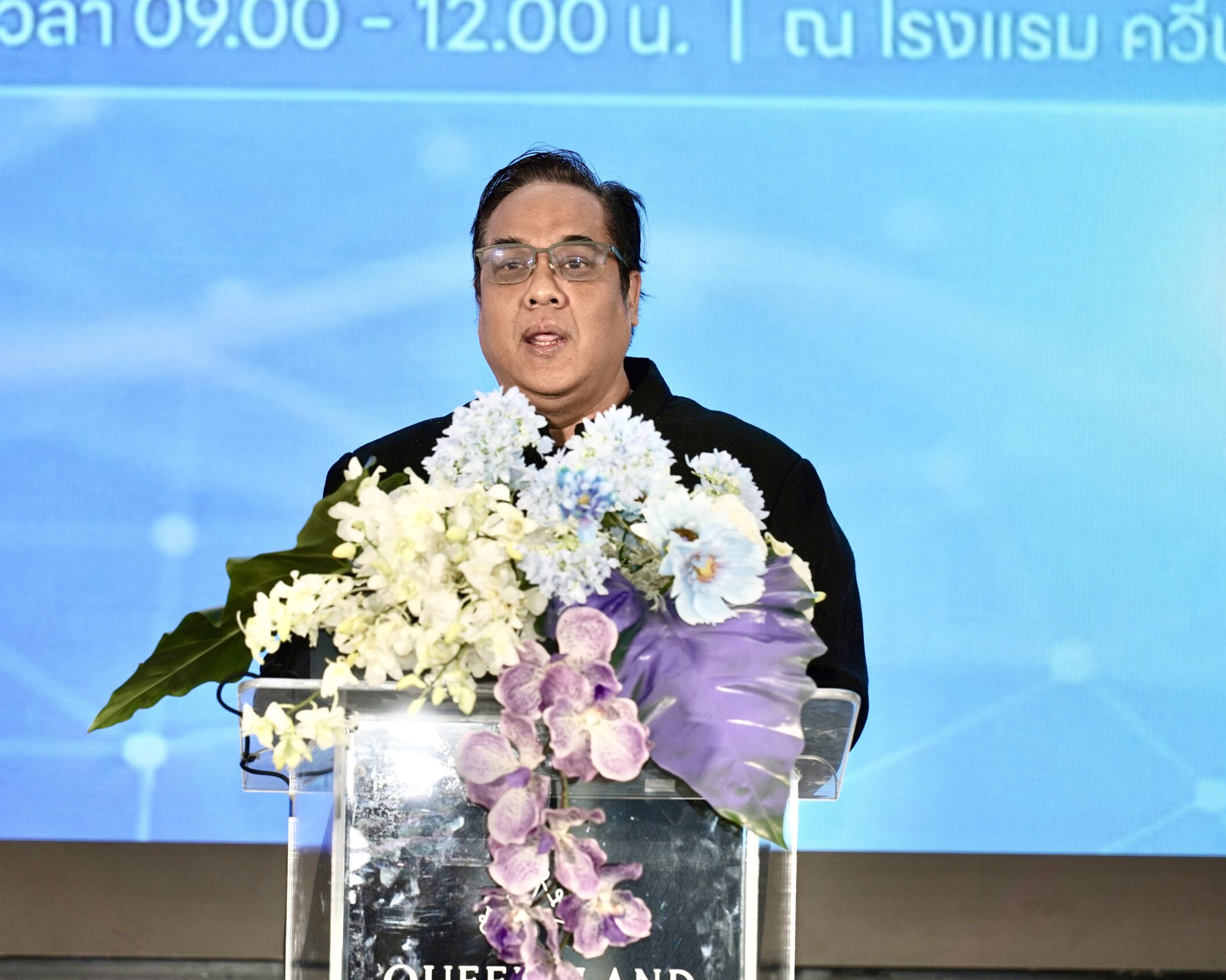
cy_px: 490
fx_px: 7511
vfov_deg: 7.5
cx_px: 557
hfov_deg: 9.3
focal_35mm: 207
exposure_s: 1/125
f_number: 5.6
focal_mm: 183
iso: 320
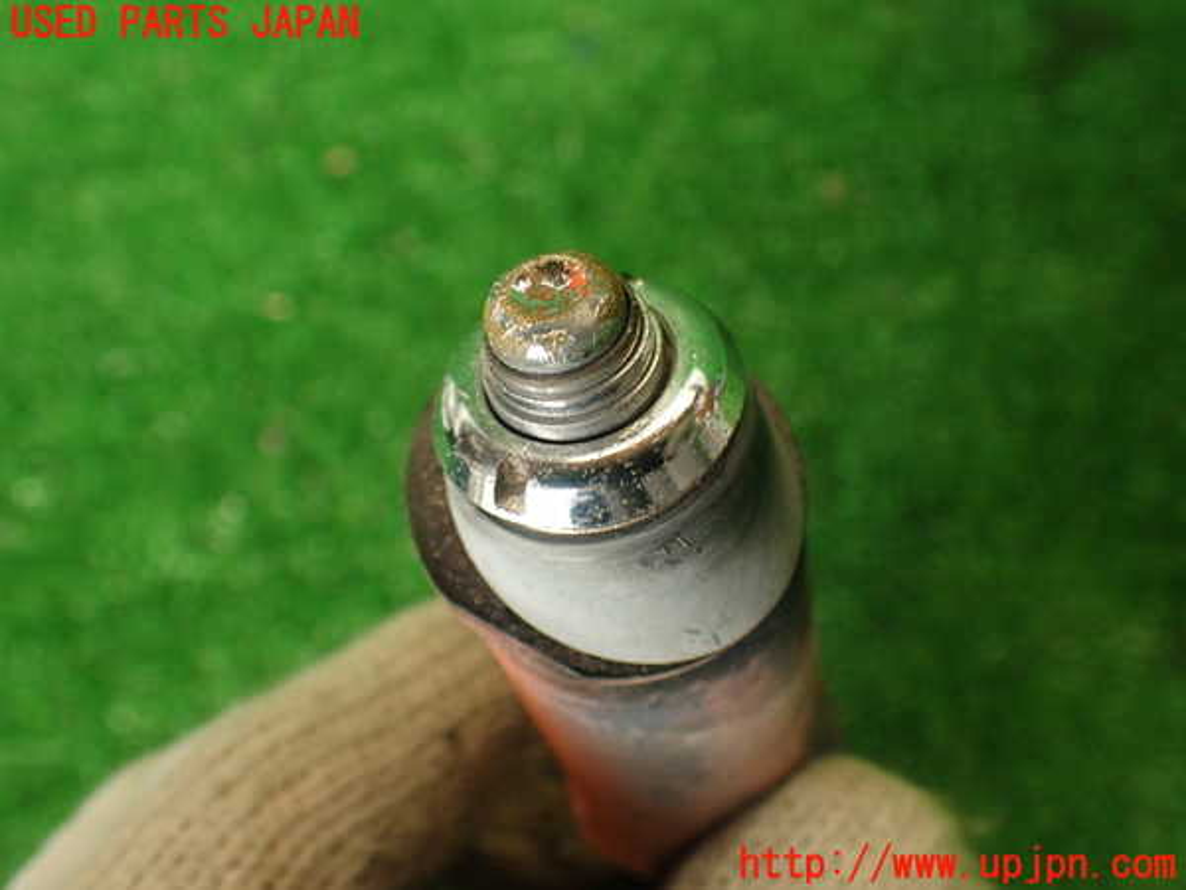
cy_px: 445
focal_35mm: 32
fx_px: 1096
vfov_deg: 44.2
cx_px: 593
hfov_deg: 56.8
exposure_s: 1/60
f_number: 2.4
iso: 200
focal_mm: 5.79
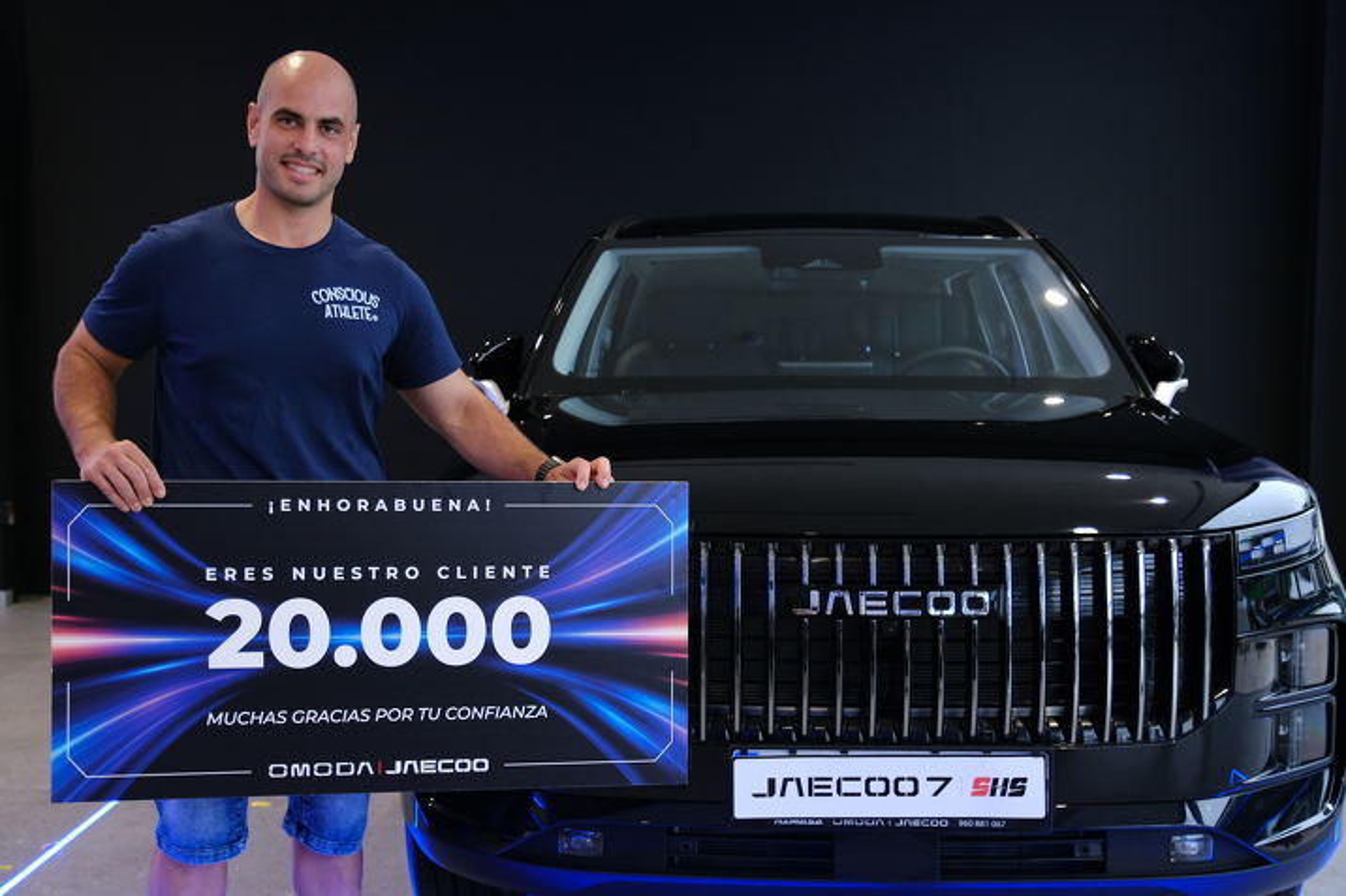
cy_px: 448
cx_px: 673
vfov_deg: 31.9
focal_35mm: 42
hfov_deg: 46.4
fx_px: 1570
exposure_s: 1/250
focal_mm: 28
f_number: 2.8
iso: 1250
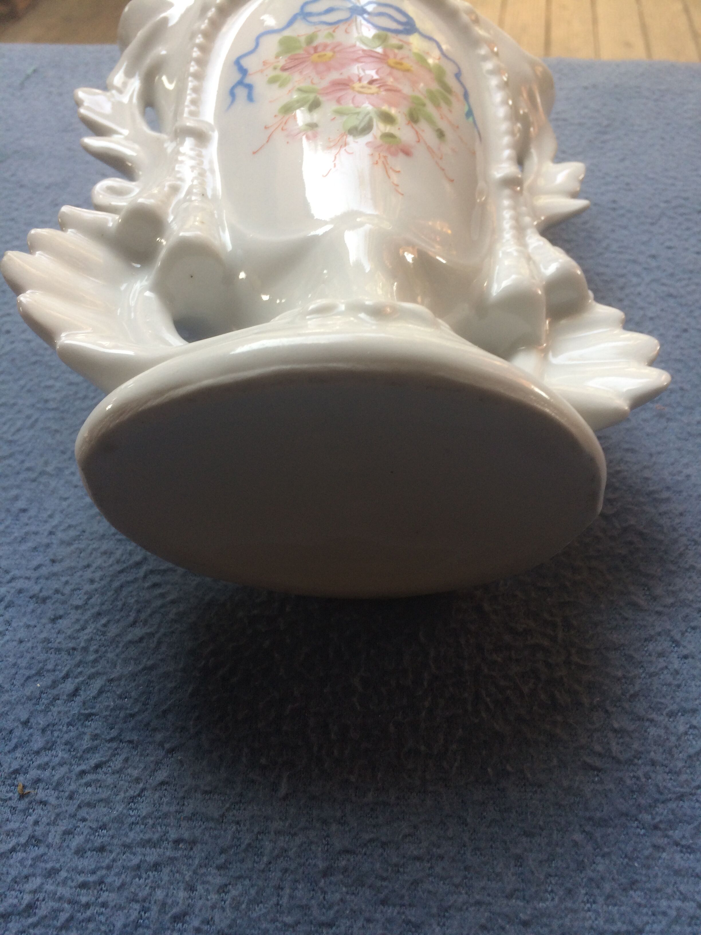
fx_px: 783
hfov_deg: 48.2
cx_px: 350
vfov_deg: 61.7
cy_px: 468
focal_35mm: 29
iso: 64
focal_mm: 4.15
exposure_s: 1/100
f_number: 2.2
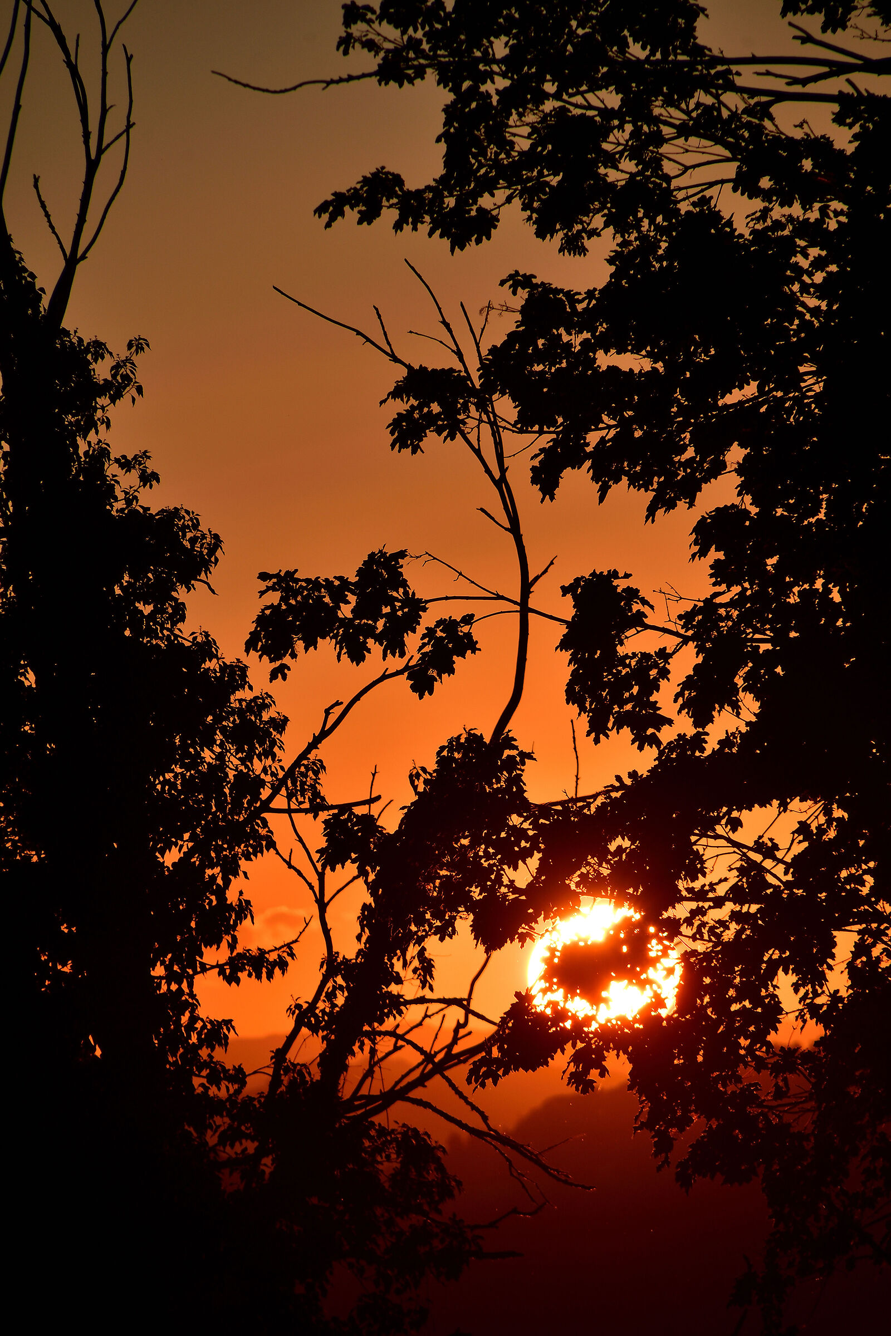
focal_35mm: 405
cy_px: 668
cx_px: 446
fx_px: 15034
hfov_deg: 3.4
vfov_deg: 5.1
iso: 100
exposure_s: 1/500
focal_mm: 270
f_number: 11
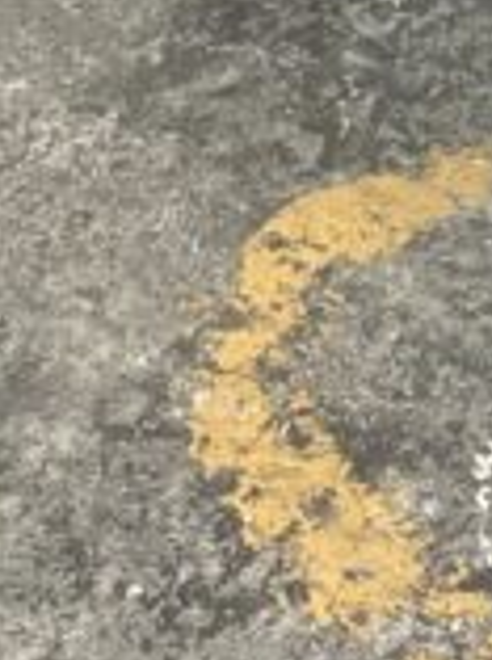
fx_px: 2987
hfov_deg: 9.2
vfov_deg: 10.6
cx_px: 727
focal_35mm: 157
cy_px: -996
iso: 125
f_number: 1.78
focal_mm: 6.86
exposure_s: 1/121
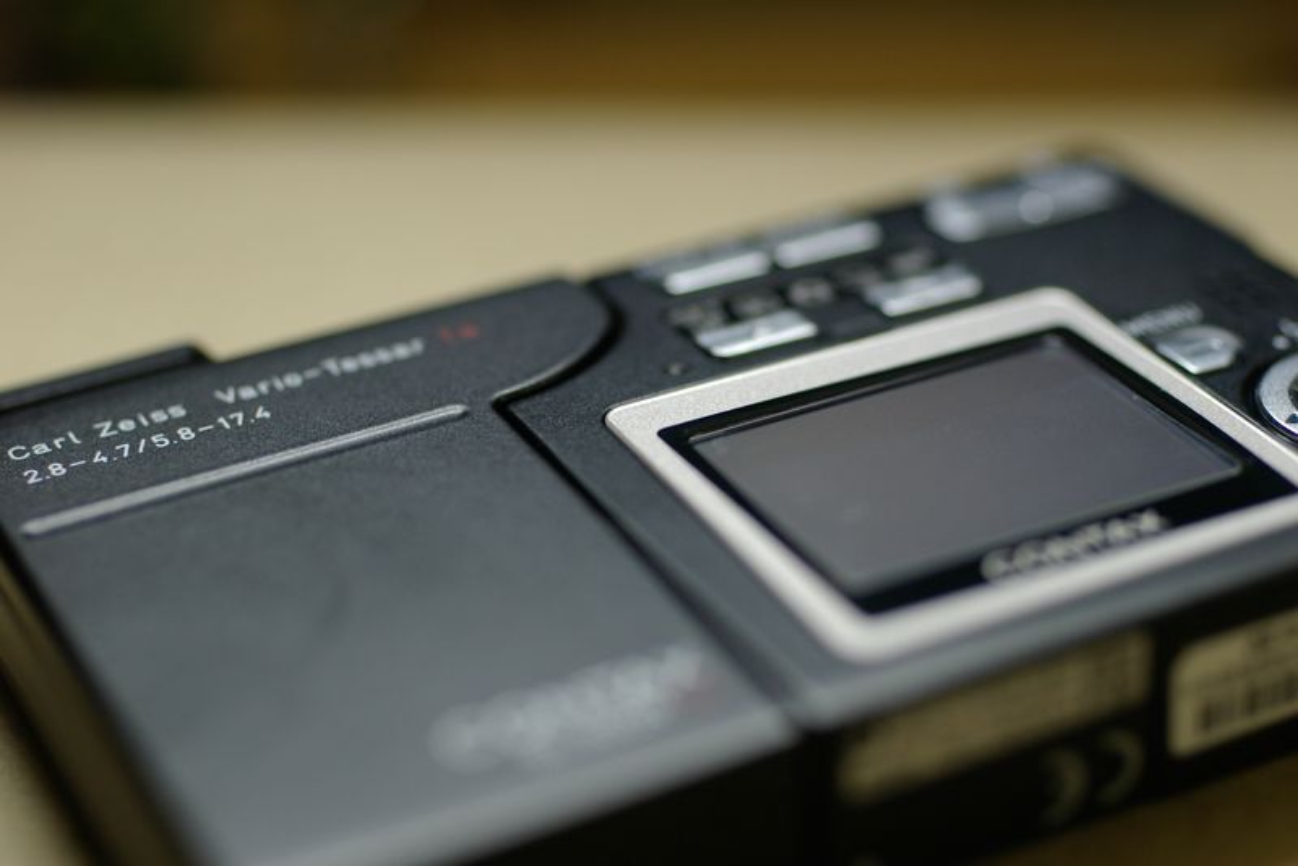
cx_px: 649
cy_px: 433
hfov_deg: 31.2
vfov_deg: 21.1
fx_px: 2326
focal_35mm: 64
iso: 400
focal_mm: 43
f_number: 2.8
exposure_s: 1/45
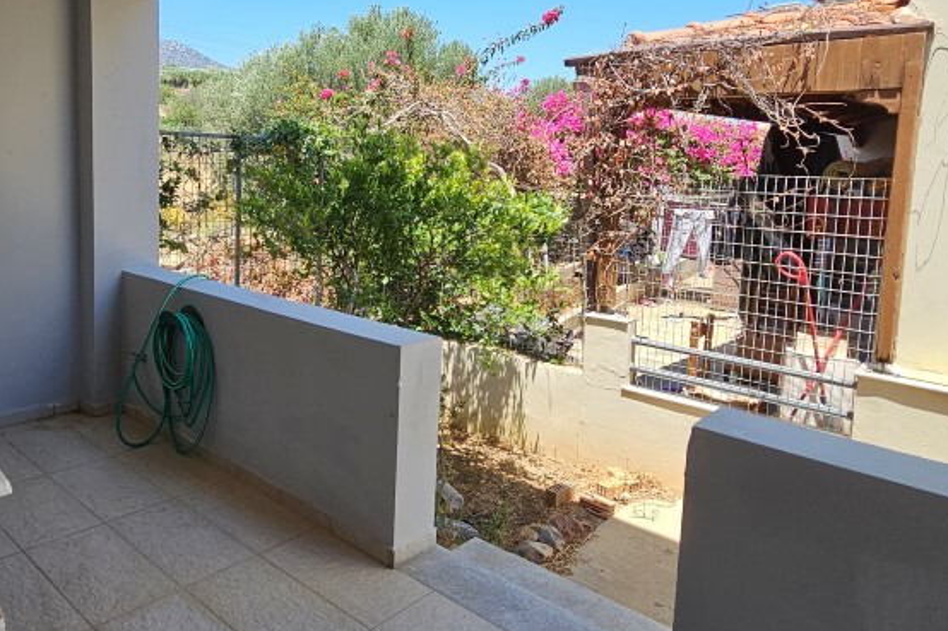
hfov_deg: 70.4
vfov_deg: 50.8
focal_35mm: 25
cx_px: 354
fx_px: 658
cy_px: 239
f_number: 2.2
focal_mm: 2.2
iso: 50
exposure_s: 1/848
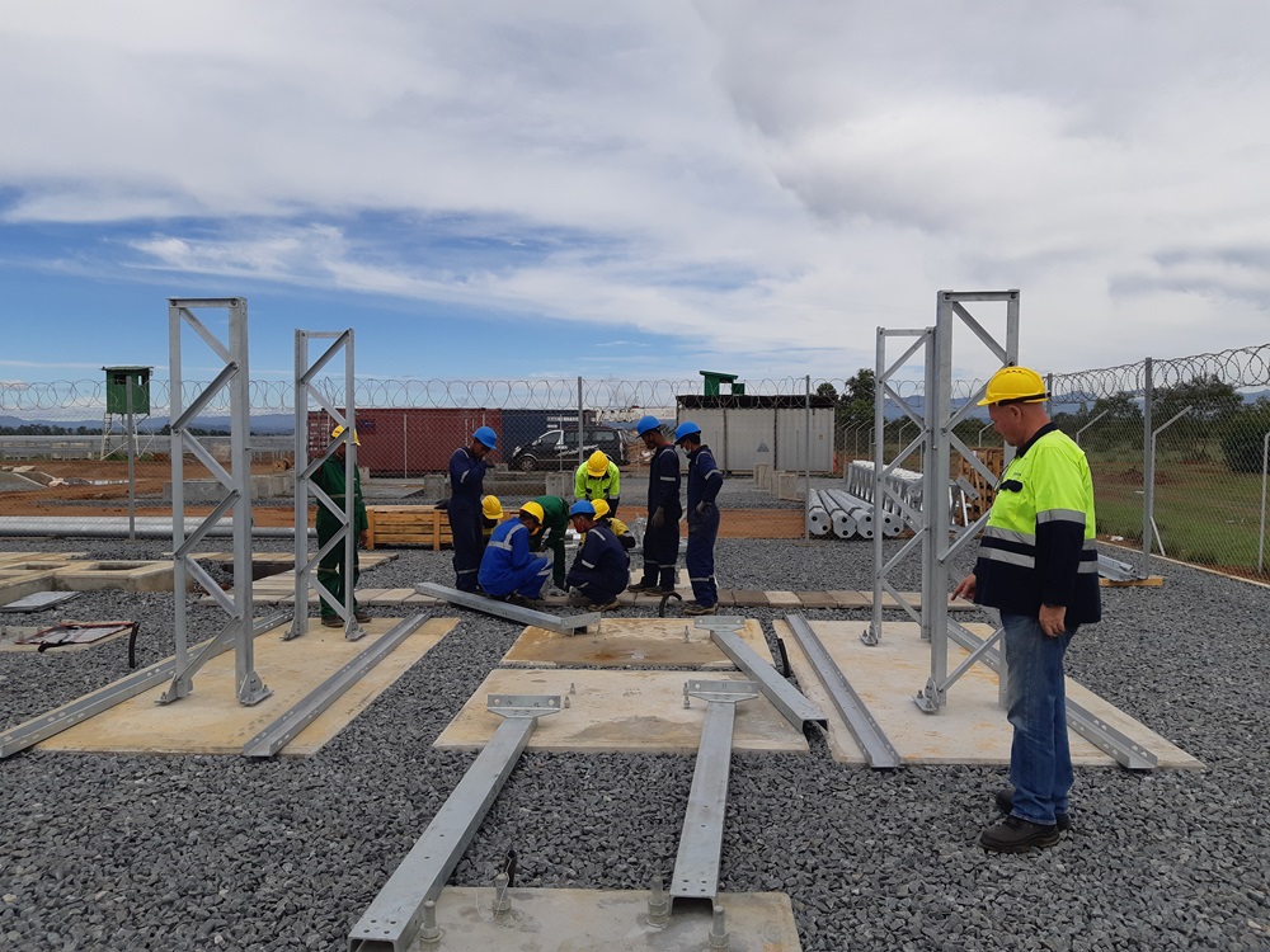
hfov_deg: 67.3
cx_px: 635
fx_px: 954
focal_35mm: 26
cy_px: 476
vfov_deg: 53.1
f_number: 1.7
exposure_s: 1/2933
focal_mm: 3.93
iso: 40
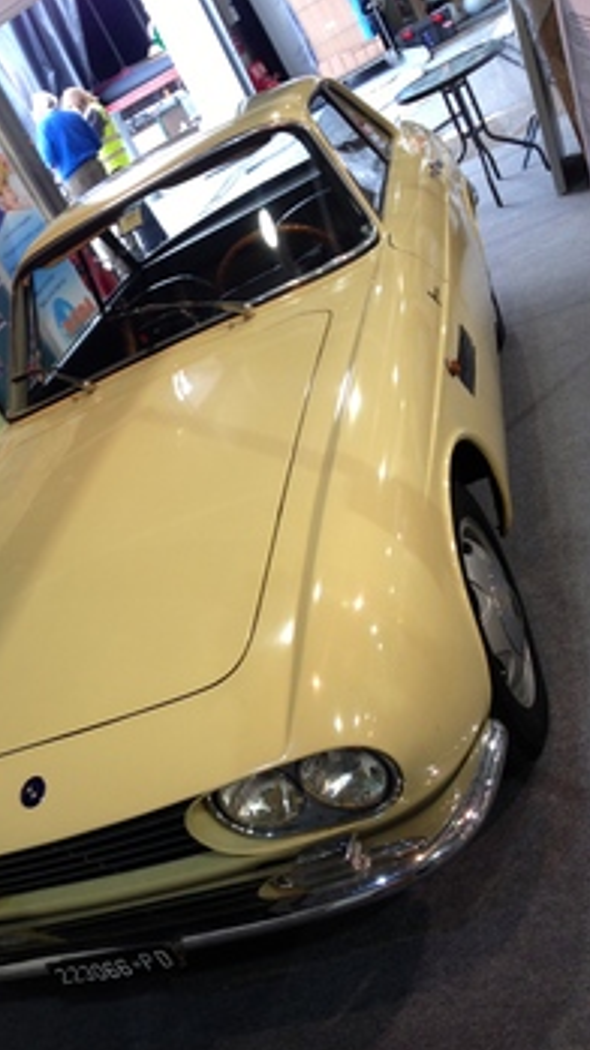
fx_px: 1142
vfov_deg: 49.4
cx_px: 173
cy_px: 561
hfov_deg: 28.7
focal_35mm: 41
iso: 80
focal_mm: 4.28
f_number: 2.4
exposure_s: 1/20
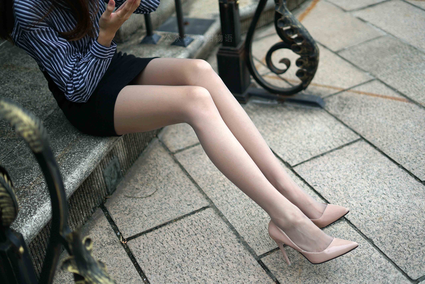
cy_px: 142
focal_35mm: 50
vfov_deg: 27.0
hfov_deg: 39.6
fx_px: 591
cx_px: 212
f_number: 1.8
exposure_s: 1/2000
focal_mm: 50
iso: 200
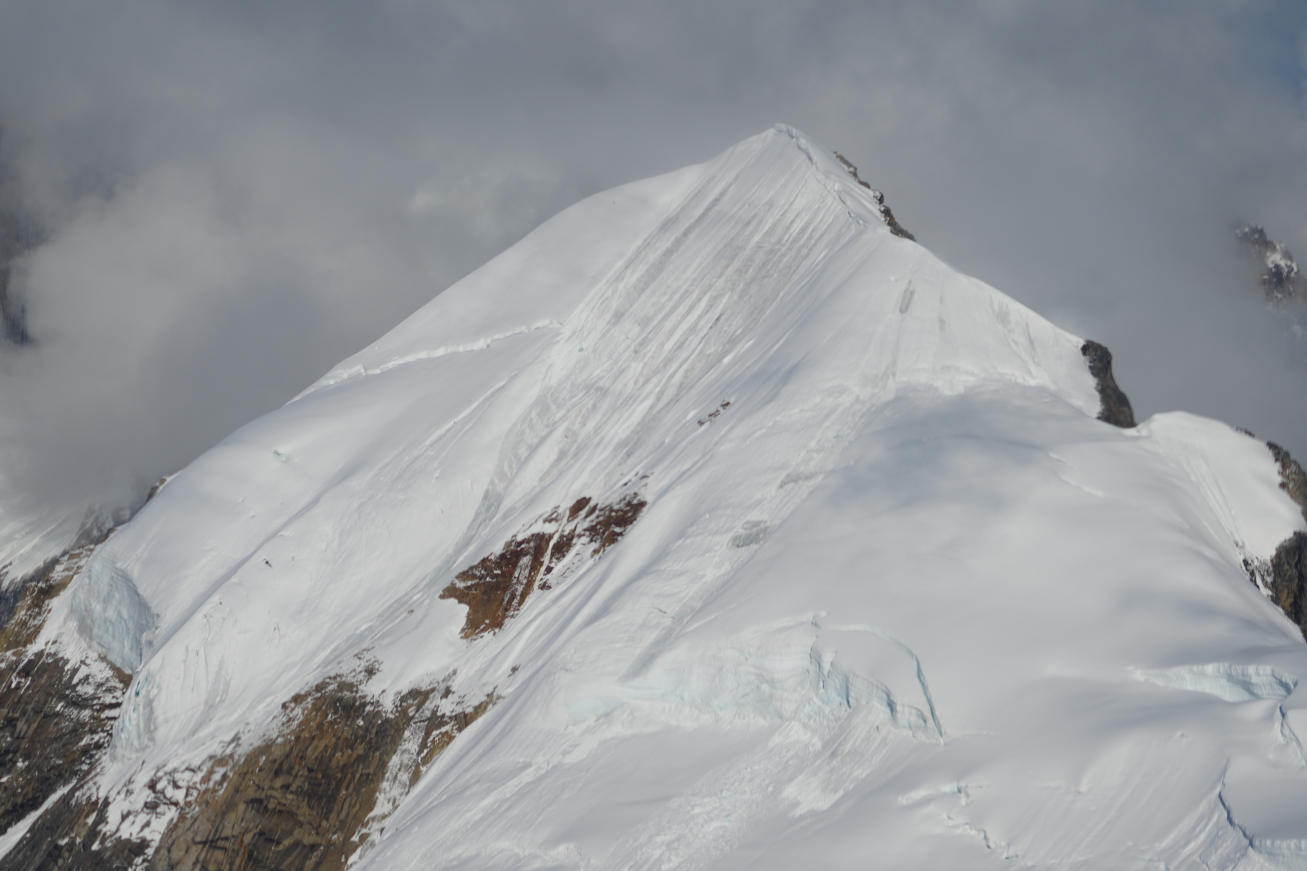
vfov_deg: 9.1
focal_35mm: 150
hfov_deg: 13.7
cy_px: 436
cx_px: 654
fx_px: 5445
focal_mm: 100
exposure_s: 1/2500
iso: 100
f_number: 5.6
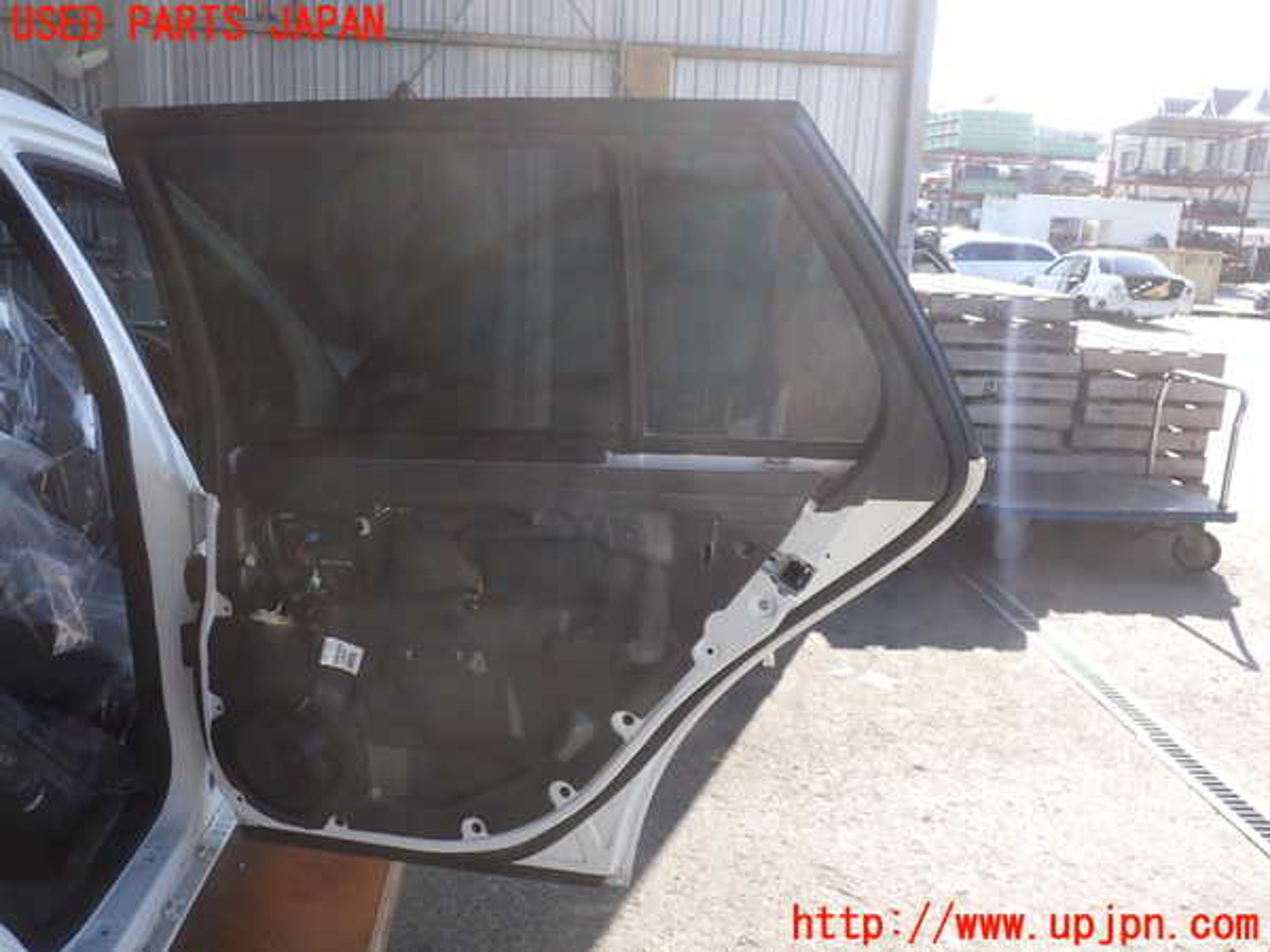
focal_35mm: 30
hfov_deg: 60.0
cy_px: 476
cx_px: 635
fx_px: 1101
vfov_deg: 46.8
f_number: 3.2
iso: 100
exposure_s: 1/320
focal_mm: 5.4
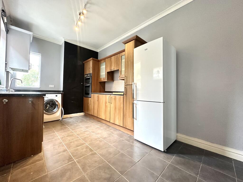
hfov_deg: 102.1
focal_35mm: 14
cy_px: 91
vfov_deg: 85.7
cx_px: 122
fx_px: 98
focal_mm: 2.22
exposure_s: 1/50
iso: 250
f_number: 2.2
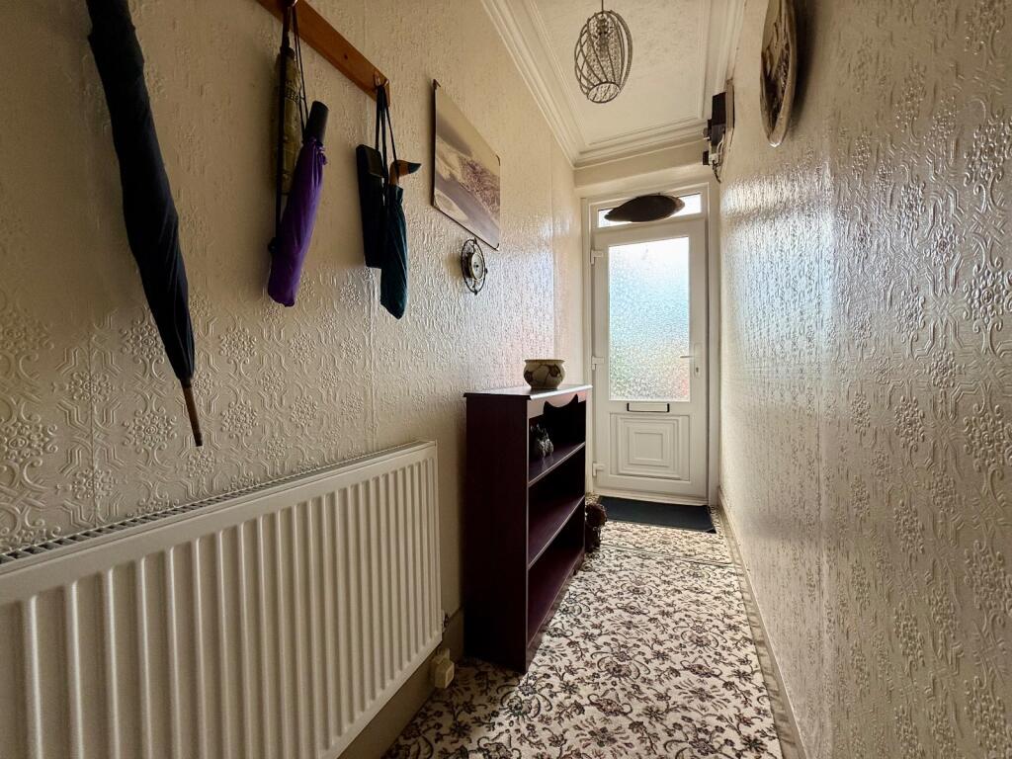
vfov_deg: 85.7
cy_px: 380
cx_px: 506
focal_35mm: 14
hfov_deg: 102.1
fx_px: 409
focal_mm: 2.22
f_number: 2.2
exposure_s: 1/99
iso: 80
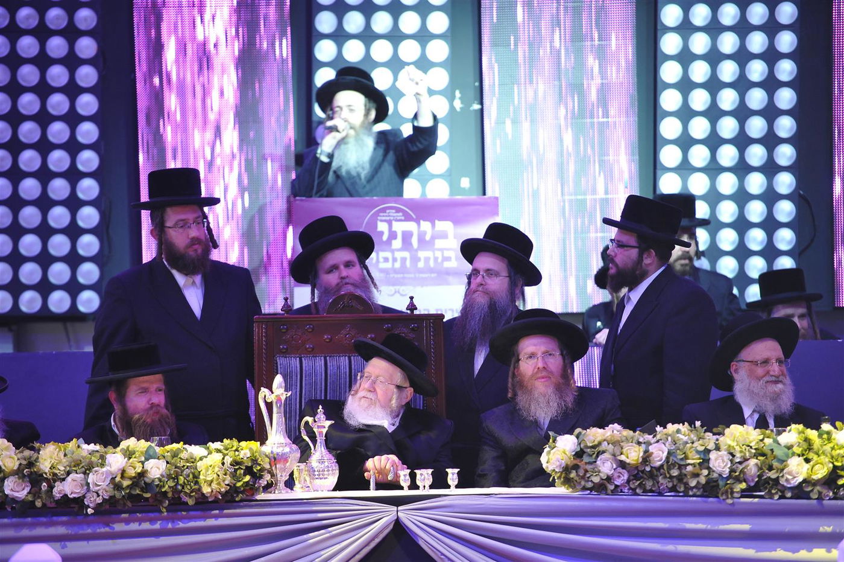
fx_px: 4685
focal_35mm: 200
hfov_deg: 10.3
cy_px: 281
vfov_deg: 6.9
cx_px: 422
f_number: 2.8
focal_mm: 200
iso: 2000
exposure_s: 1/100
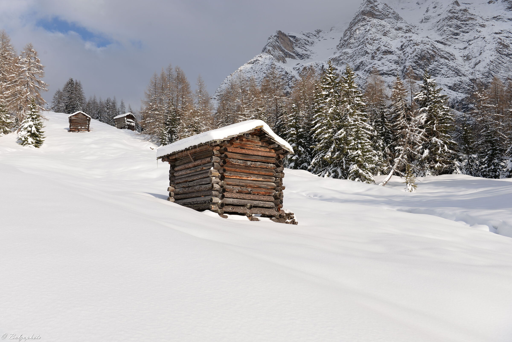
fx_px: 455
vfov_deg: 41.1
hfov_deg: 58.7
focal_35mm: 32
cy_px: 171
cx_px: 256
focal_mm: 32
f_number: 9
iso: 100
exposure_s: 1/320
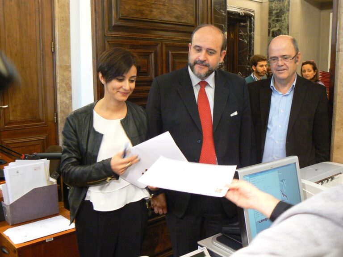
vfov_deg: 39.7
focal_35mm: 36
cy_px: 128
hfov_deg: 51.4
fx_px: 357
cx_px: 172
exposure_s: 1/20
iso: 200
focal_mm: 6
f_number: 2.8
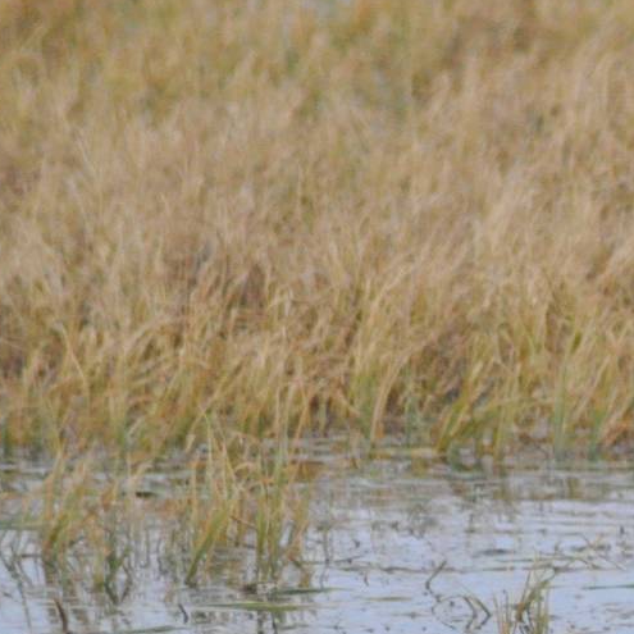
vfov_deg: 1.4
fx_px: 25570
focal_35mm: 1234
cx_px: 964
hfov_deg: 1.4
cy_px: 484
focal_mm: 300
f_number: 5.6
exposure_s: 1/250
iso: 1600
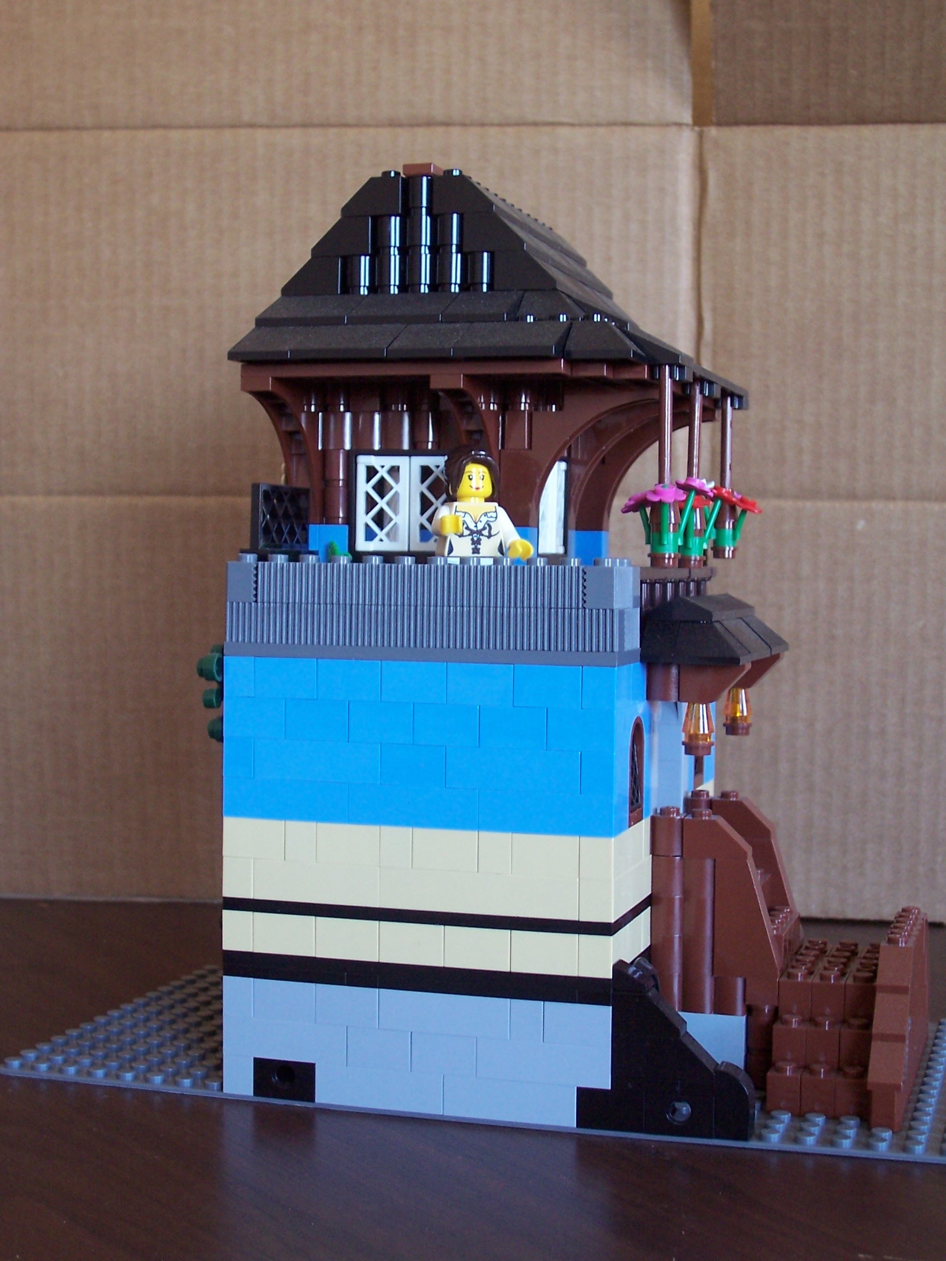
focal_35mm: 53
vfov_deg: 36.2
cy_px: 630
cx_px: 473
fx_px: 1931
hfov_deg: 27.5
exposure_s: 1/20
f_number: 3.4
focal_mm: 8.6
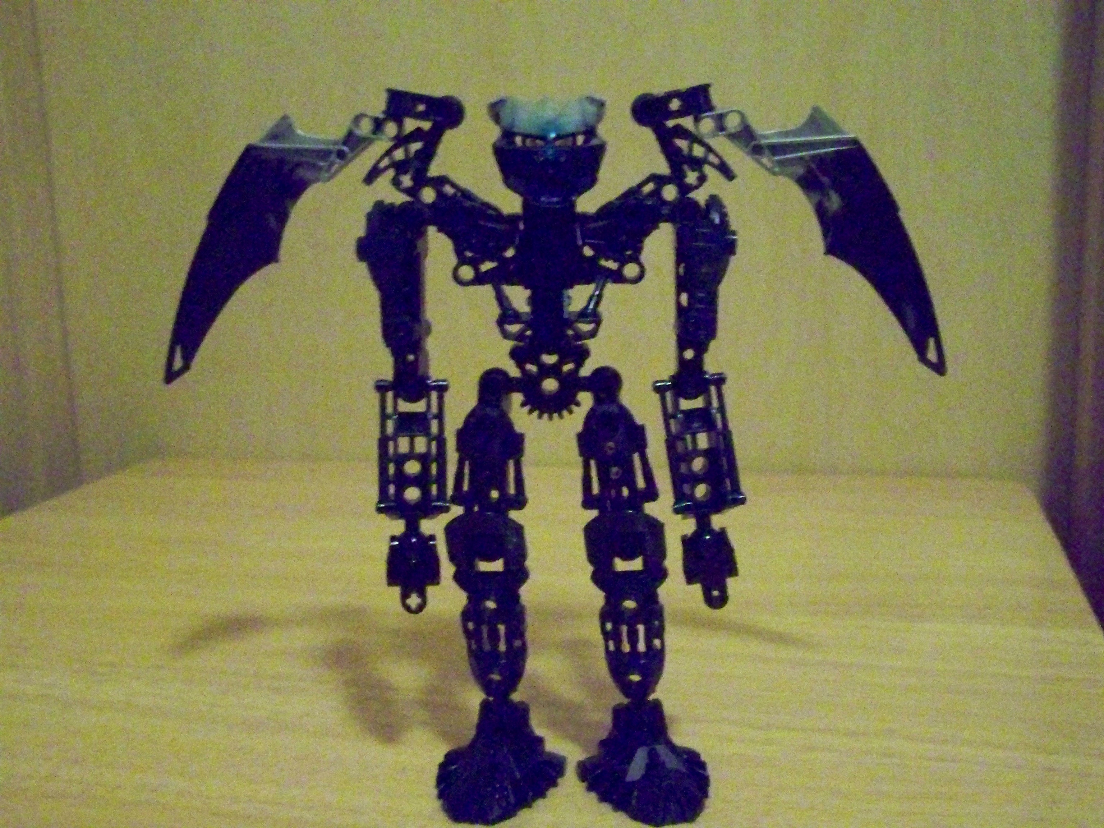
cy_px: 414
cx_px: 552
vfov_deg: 37.7
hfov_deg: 49.0
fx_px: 1212
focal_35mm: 38
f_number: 2.8
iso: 1600
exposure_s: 1/30
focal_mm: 6.3
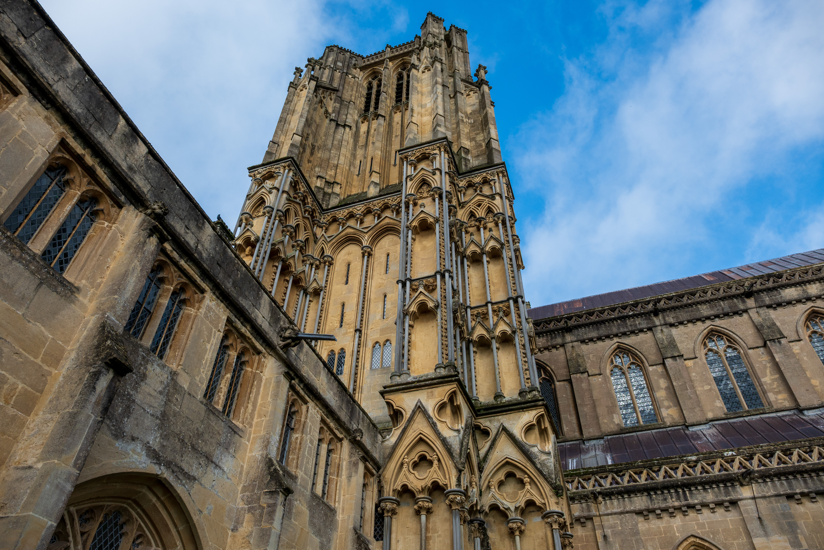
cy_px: 275
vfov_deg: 53.1
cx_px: 412
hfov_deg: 73.7
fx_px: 549
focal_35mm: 24
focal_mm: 16
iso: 200
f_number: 5.6
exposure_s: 1/400
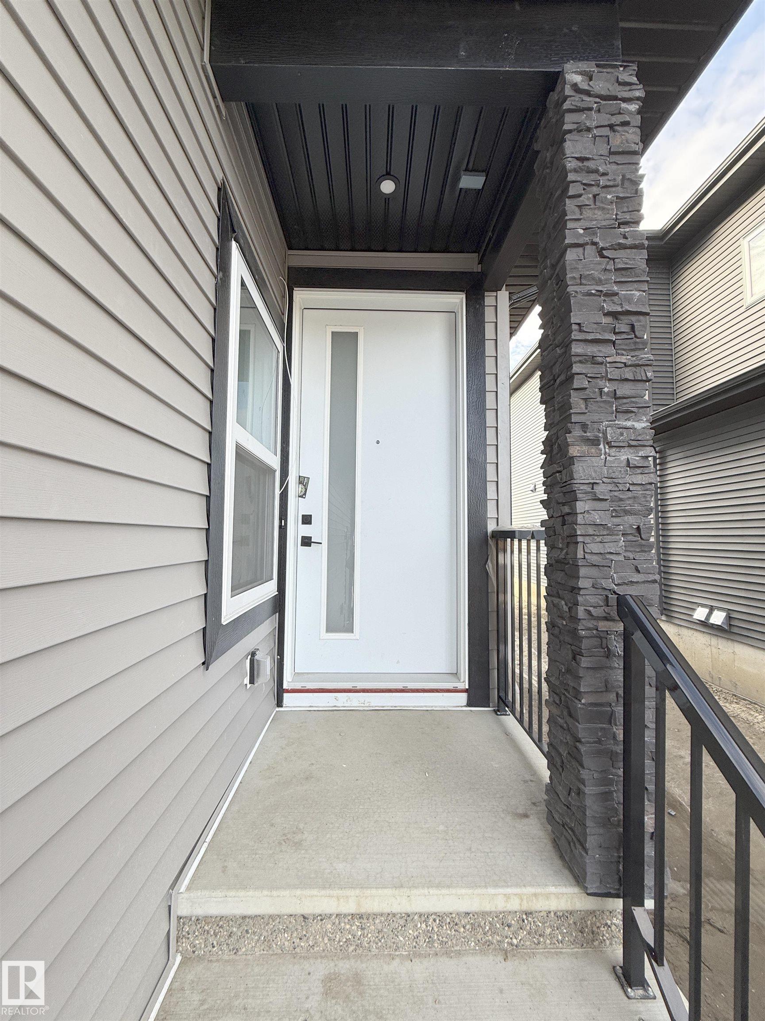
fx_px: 413
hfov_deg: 85.7
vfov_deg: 102.1
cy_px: 510
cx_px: 382
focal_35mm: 14
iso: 50
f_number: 2.2
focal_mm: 2.22
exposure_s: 1/110
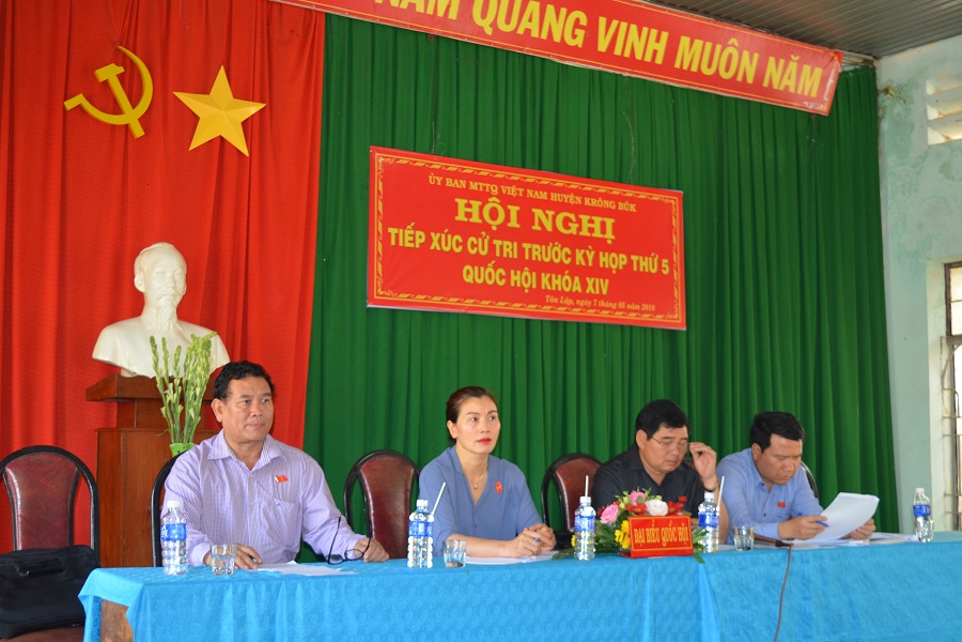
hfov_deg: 42.3
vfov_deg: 28.9
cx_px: 481
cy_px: 321
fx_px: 1242
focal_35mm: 46
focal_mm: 31
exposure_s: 1/60
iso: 800
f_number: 4.2
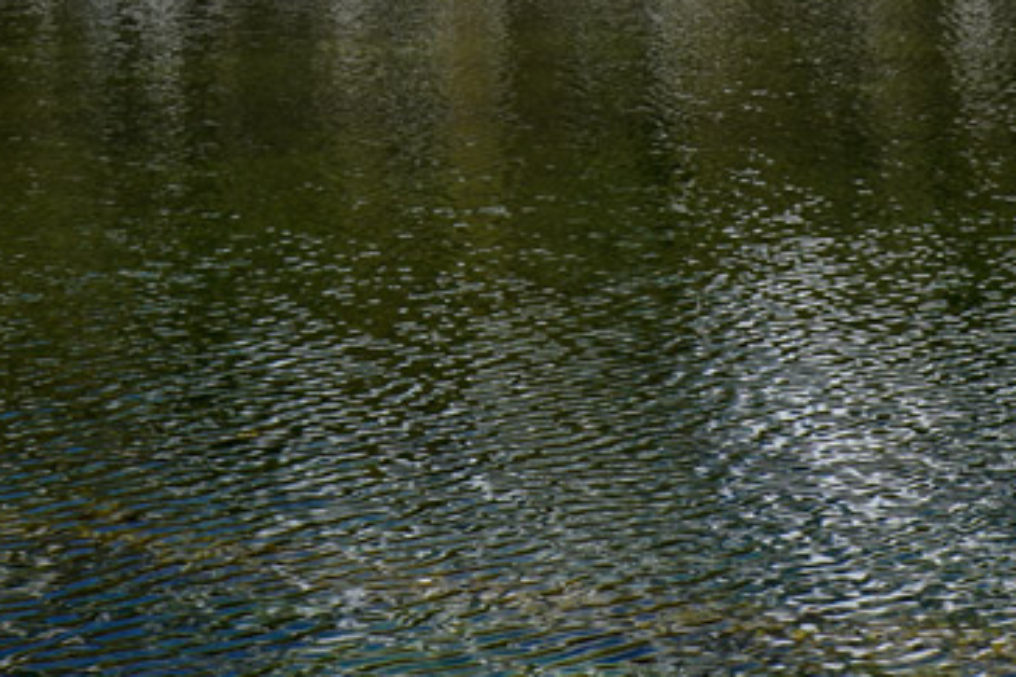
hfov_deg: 15.7
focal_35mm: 130
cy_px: -573
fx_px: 3669
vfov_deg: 9.9
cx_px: 708
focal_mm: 35
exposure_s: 1/40
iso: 50
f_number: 14
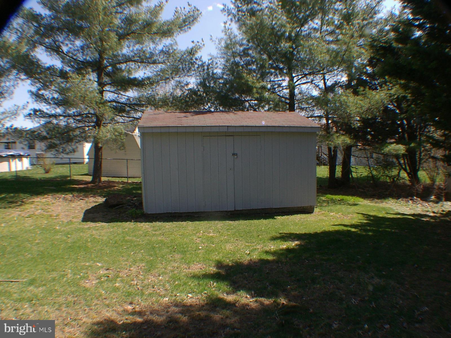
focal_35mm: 37
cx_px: 226
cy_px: 169
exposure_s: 1/150
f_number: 6.2
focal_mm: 5.8
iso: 100
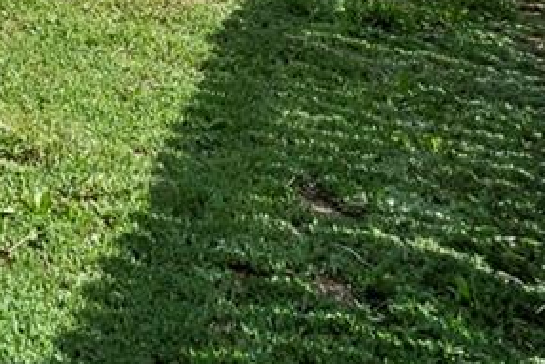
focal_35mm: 99
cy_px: -475
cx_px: -415
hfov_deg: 17.2
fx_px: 1498
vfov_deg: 11.7
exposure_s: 1/320
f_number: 8
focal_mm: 17.7
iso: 500
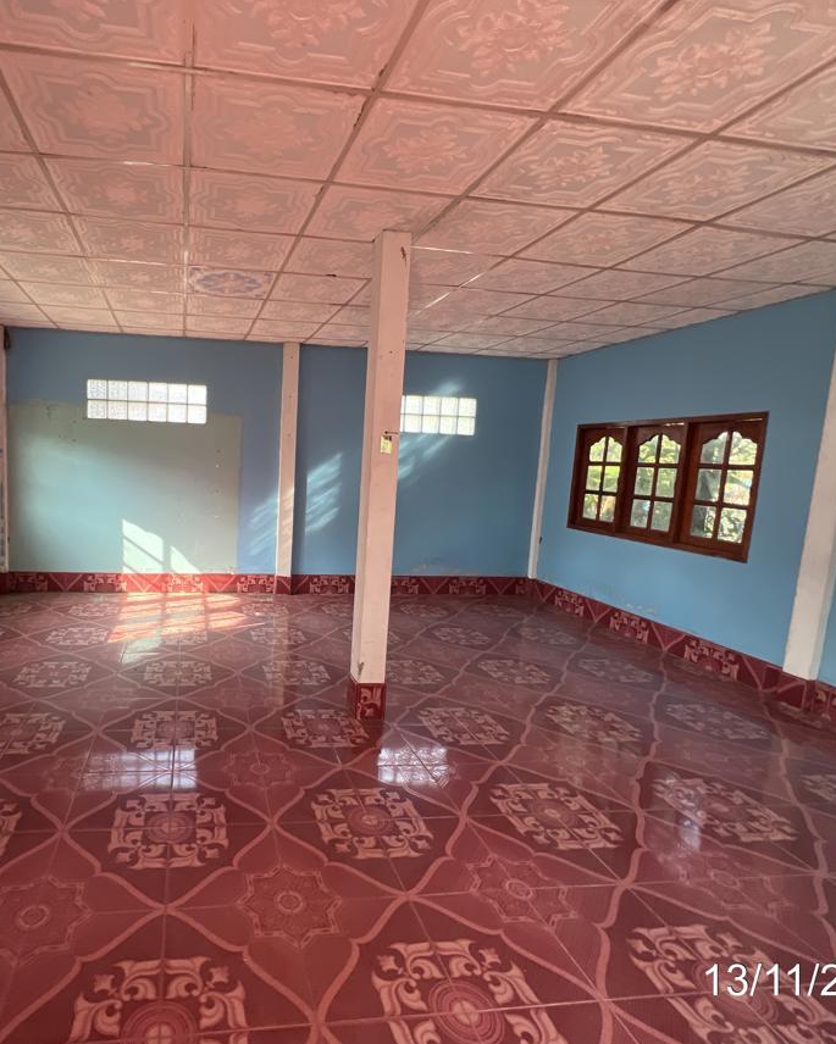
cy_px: 523
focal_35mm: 17
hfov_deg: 74.0
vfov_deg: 89.6
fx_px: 526
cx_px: 261
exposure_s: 1/99
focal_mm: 1.57
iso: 125
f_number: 1.8
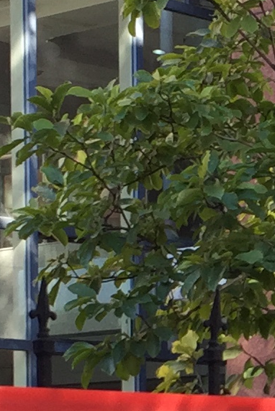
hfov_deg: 7.8
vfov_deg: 11.7
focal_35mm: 172
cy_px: 501
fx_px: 1968
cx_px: 480
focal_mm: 4.15
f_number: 2.2
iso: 40
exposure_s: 1/100
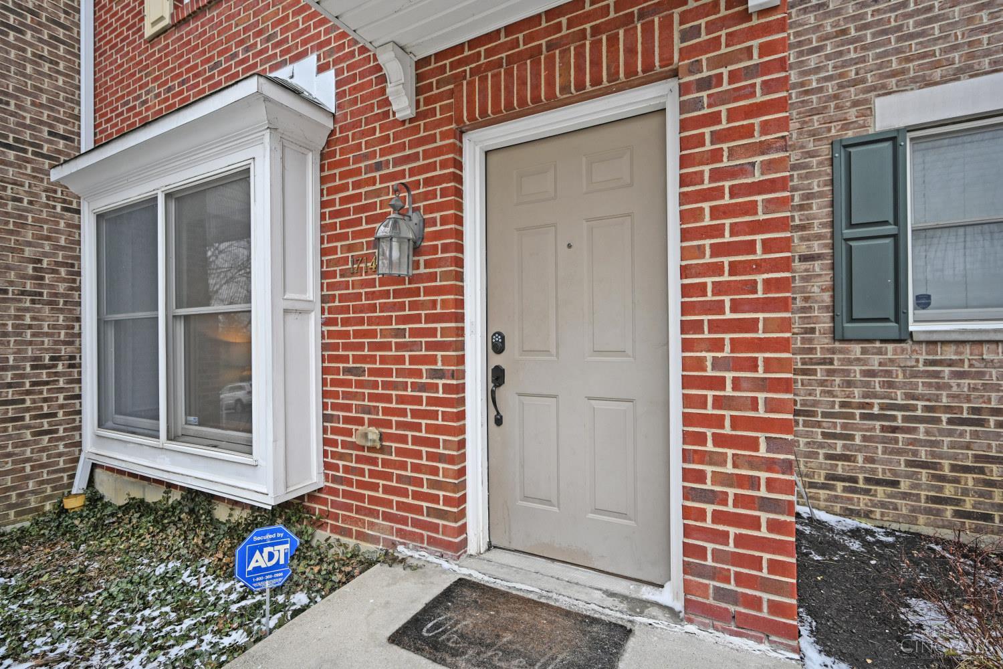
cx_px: 502
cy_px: 334
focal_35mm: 16
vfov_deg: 72.1
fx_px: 460
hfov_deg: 95.0
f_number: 4
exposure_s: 1/250
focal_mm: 16.5
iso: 320
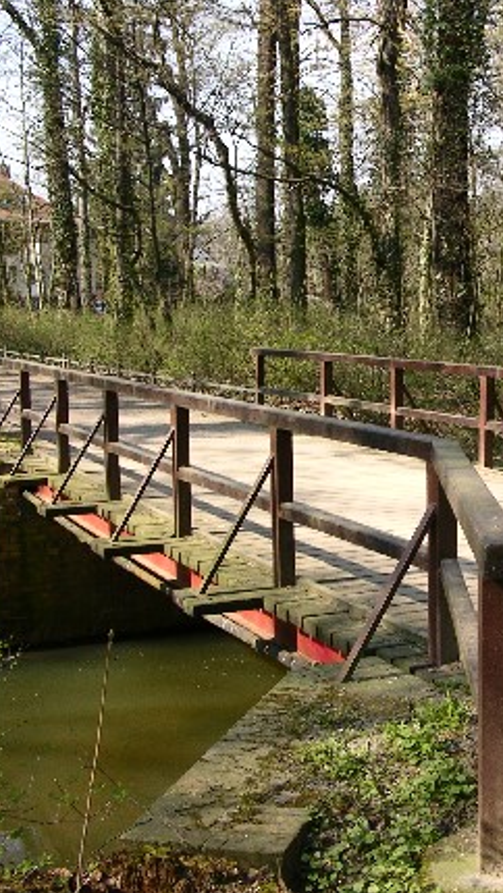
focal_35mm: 52
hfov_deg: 22.5
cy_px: 453
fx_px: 1232
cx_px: 454
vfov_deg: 39.9
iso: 50
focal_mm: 8.9
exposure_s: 1/65.5
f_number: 5.6
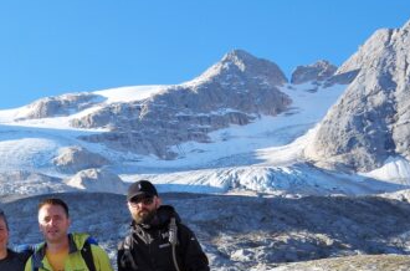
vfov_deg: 16.1
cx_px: 88
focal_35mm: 82
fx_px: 931
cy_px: 294
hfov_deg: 24.5
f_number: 5.6
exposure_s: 1/250
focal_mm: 24
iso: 100
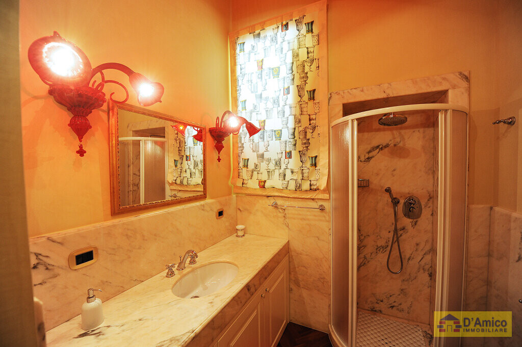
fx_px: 203
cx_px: 261
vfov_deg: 81.1
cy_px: 174
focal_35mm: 14
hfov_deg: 104.3
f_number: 4
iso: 800
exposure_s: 1/50
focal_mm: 14
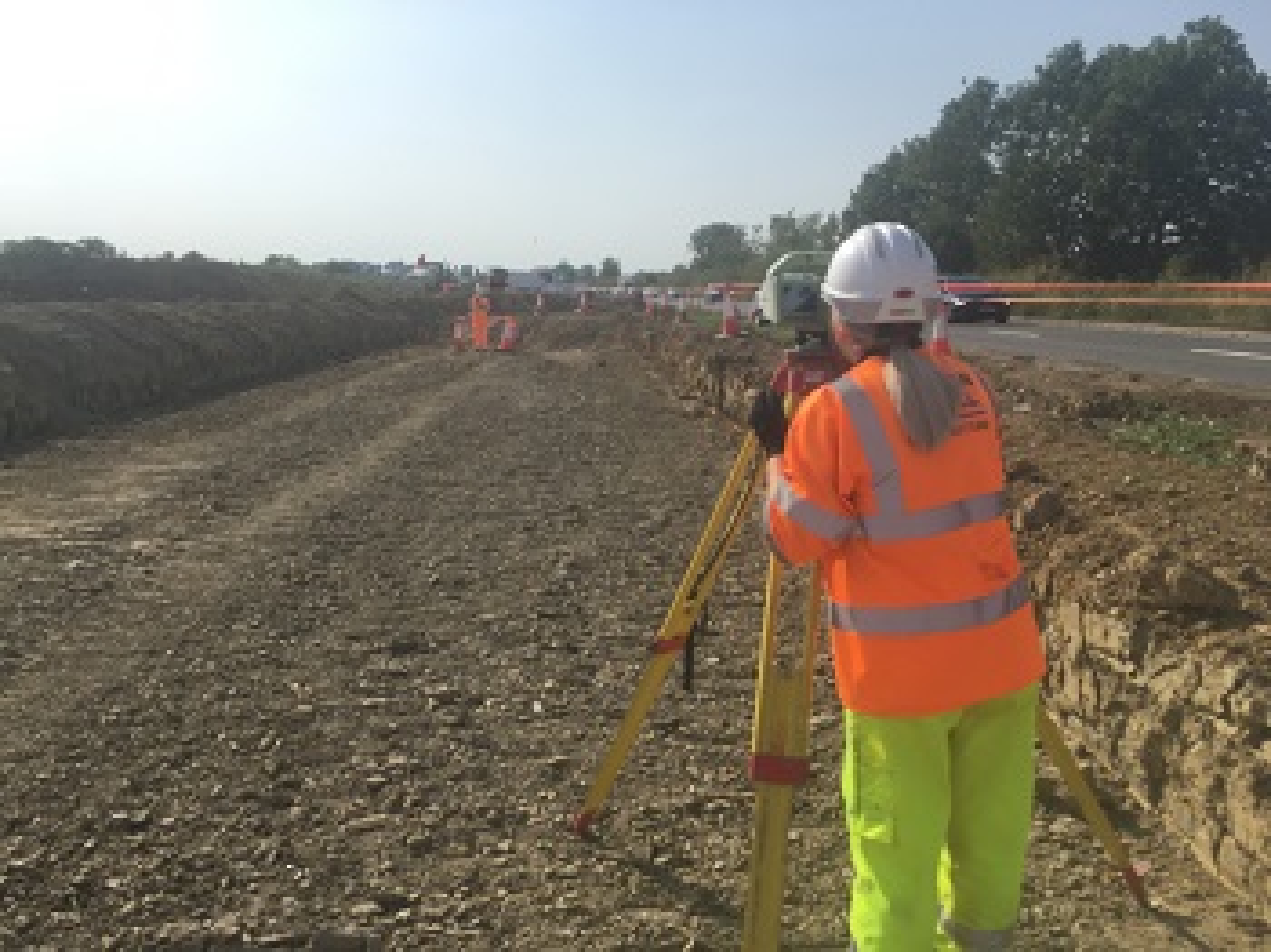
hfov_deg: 61.7
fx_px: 1064
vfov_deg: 48.2
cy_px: 476
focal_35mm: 29
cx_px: 636
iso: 25
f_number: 2.2
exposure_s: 1/1709
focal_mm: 4.15
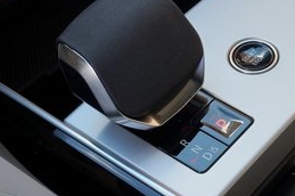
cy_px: 141
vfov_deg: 14.3
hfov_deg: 21.2
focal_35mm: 95
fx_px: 777
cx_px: 243
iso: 100
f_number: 5
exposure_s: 1/60
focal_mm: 16
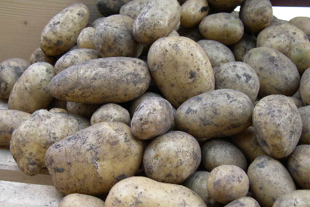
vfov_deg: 28.6
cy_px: 128
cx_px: 146
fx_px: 405
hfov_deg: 41.9
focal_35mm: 47
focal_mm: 8
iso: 100
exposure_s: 1/74.4
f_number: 2.8
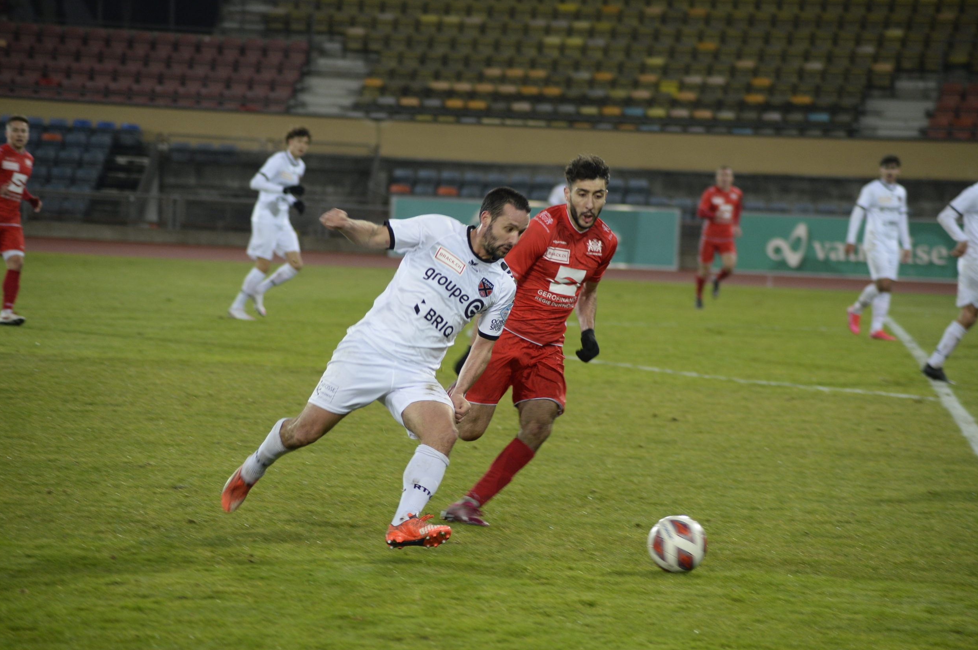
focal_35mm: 160
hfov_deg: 12.9
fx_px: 4342
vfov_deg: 8.6
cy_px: 323
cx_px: 495
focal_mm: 155
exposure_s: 1/250
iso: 1400
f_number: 4.5
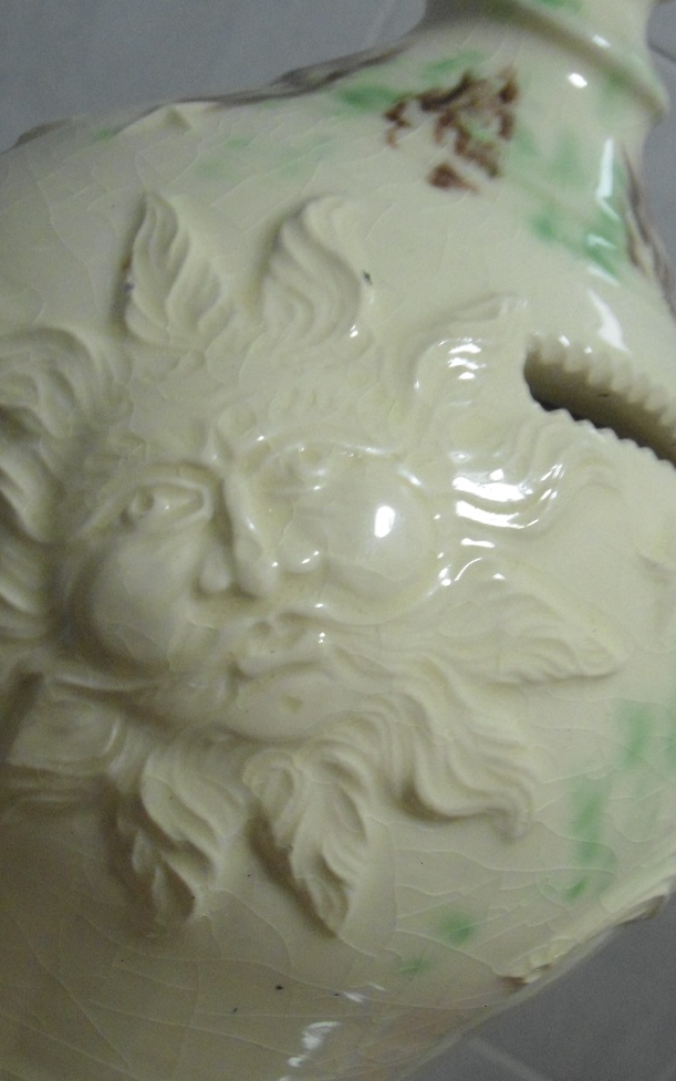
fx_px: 1532
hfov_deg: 24.9
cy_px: 603
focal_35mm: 52
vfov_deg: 38.8
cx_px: 284
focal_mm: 6.7
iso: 400
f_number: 3.2
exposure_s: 1/13
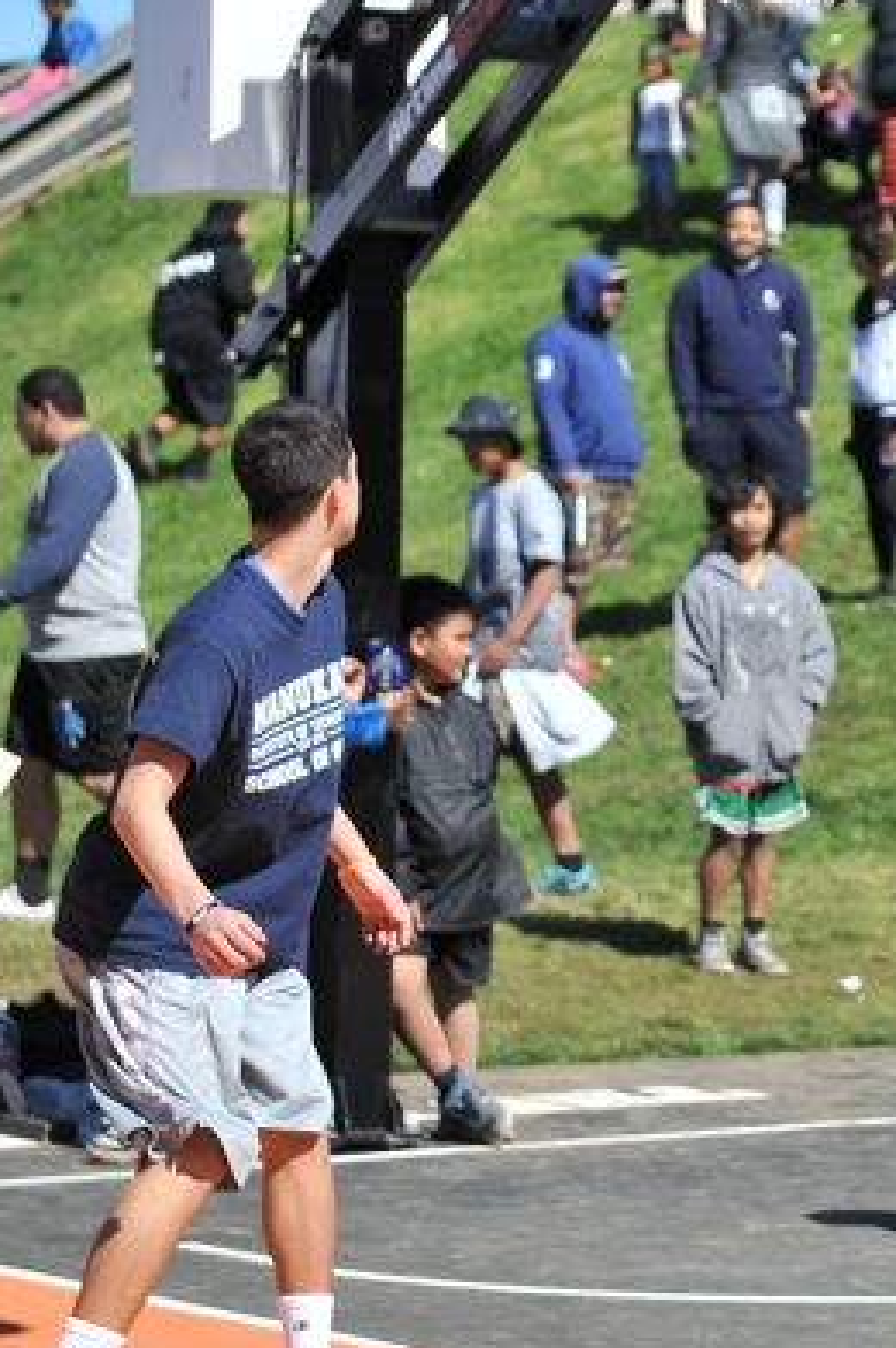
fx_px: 6844
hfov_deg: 7.4
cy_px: 531
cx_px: 1144
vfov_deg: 11.2
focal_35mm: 183
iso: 400
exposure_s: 1/6400
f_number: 4
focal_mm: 70
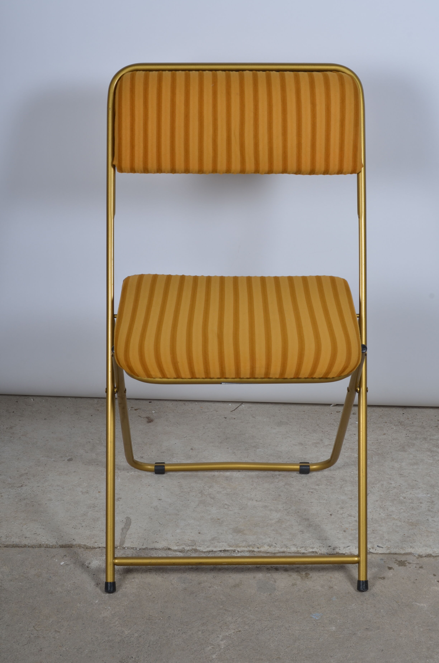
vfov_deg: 27.0
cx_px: 220
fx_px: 1378
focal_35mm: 75
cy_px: 332
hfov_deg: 18.1
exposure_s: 1/160
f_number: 11
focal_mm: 50
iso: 100
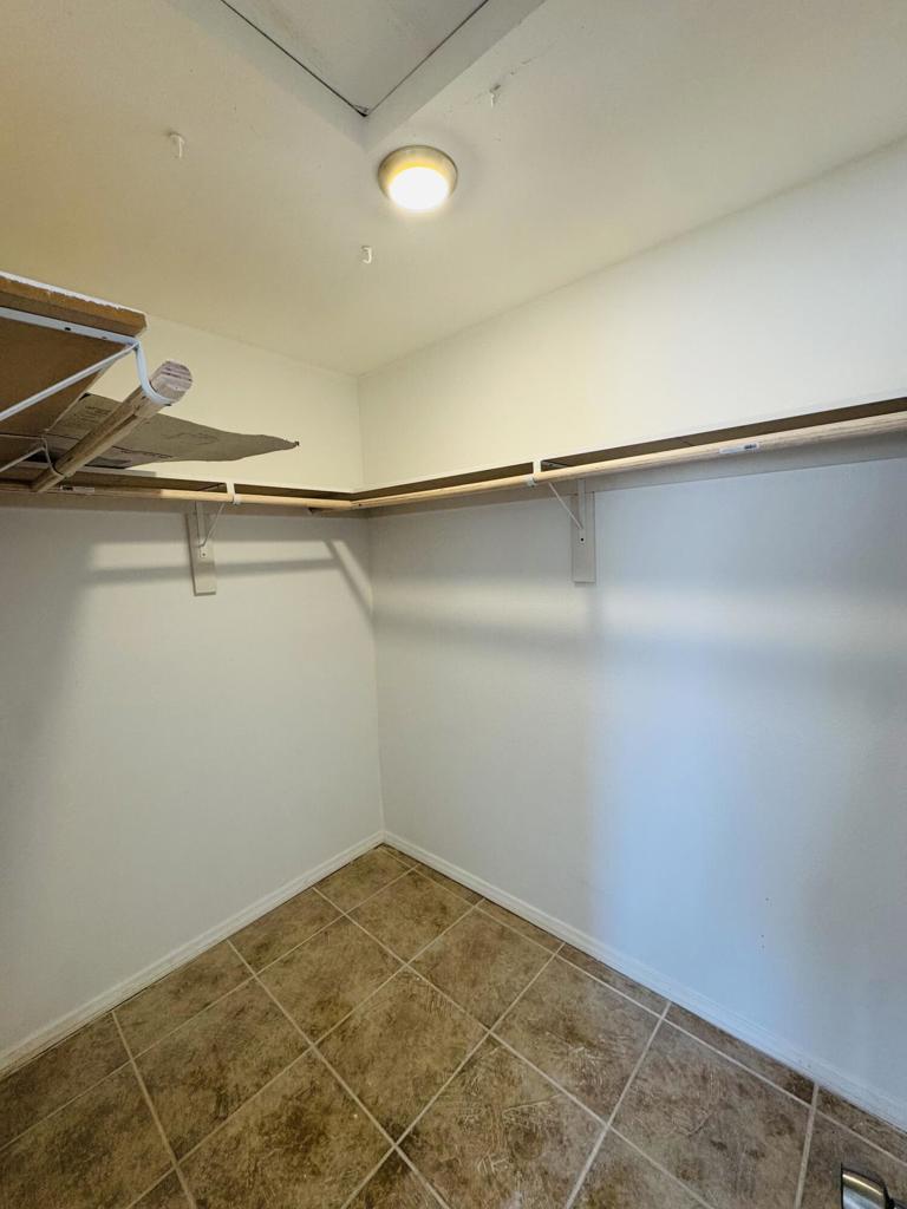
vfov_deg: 102.1
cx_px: 454
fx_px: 489
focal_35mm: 14
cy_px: 604
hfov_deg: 85.7
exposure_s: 1/120
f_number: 2.2
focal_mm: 2.22
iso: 200
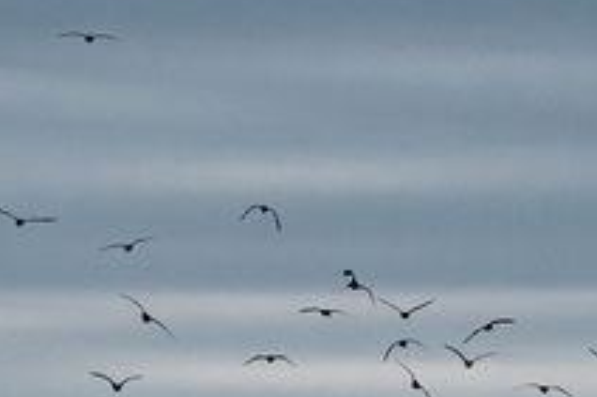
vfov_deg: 1.3
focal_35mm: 1021
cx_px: 693
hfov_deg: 2.0
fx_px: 16918
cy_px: 541
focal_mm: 150
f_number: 7.1
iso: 800
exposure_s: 1/3200
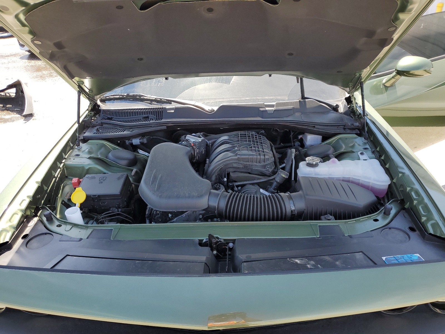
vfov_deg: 53.1
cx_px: 222
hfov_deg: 67.3
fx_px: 334
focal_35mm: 26
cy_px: 167
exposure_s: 1/714
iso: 50
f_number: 1.5
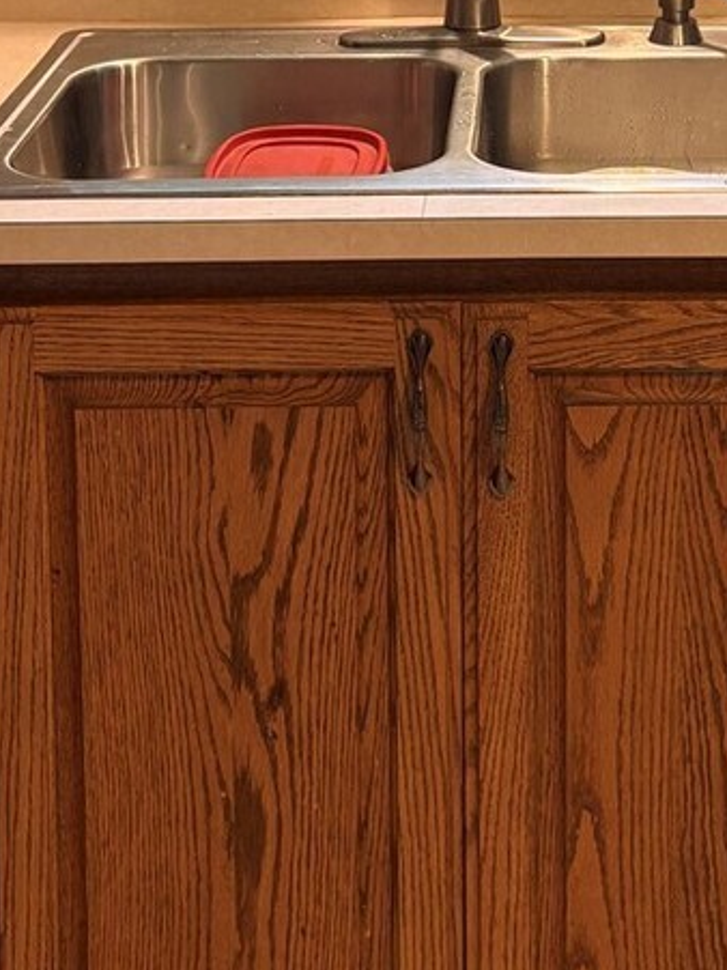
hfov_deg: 17.6
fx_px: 2325
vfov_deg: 21.8
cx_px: 591
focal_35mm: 83
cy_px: -196
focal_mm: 5.96
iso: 100
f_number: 1.6
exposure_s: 1/60
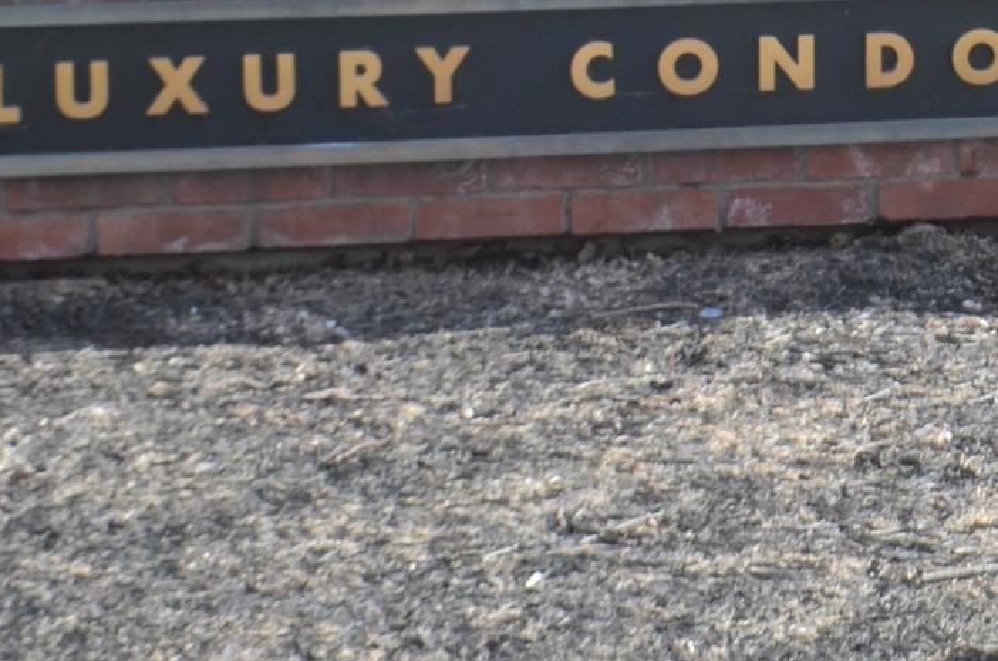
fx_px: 3873
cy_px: -163
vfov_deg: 9.6
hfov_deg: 14.6
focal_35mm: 140
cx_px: 771
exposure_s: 1/200
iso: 200
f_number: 7.1
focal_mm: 32
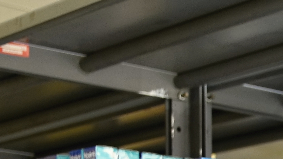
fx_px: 1396
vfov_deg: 6.1
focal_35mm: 186
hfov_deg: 10.5
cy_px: 471
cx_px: 589
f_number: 3.5
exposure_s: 1/60
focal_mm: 22
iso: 320
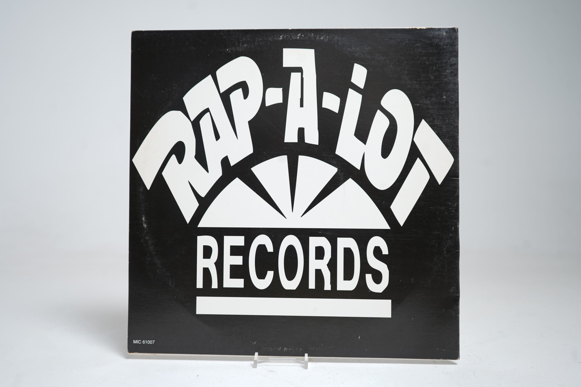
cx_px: 290
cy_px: 194
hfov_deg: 57.2
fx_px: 533
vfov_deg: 40.0
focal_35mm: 33
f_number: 5
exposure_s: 1/5
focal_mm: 33
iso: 64
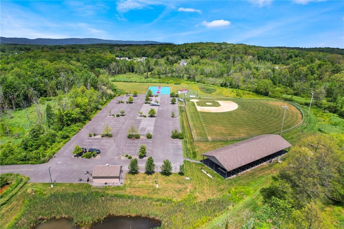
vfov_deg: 57.2
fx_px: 210
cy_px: 114
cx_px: 172
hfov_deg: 78.6
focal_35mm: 22
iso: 110
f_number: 2.8
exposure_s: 1/1600
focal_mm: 8.38
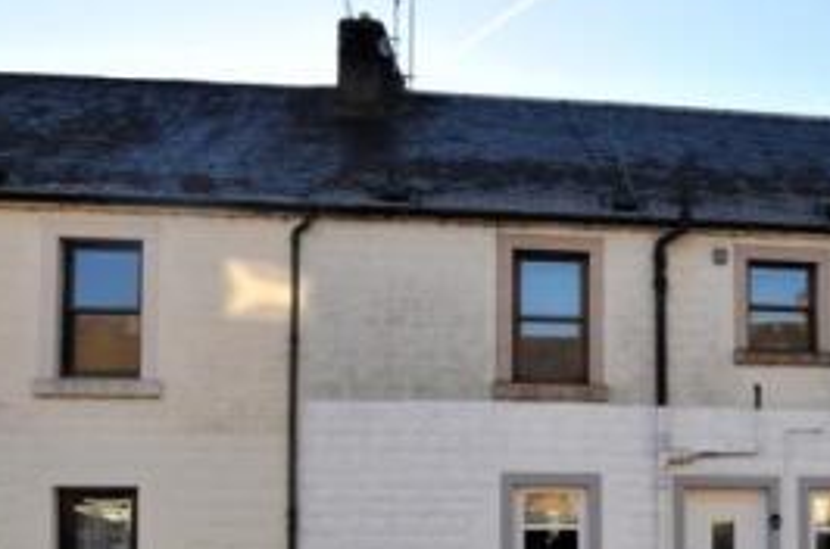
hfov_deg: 43.4
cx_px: 683
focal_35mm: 43
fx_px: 980
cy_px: 496
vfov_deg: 29.9
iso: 200
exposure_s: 1/200
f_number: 7.1
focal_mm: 11.5
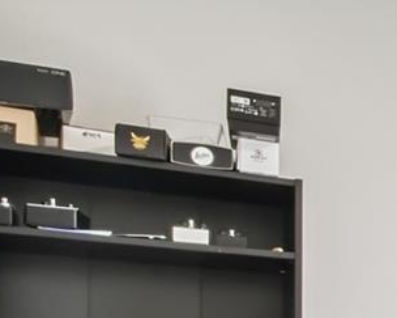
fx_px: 869
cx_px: 823
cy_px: 461
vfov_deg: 18.6
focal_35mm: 74
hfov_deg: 17.3
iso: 100
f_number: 22
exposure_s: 1.6
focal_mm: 10
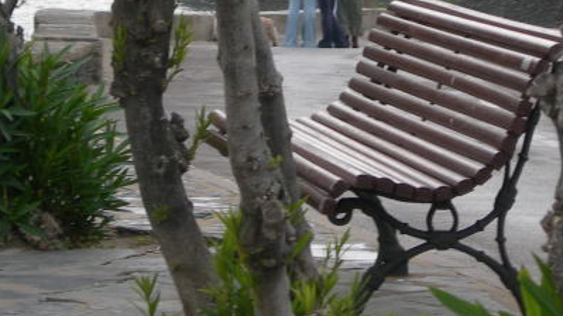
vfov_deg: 4.9
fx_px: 3715
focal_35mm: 249
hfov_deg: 8.7
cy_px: 0
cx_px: 296
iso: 50
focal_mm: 23.4
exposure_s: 1/47
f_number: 4.9
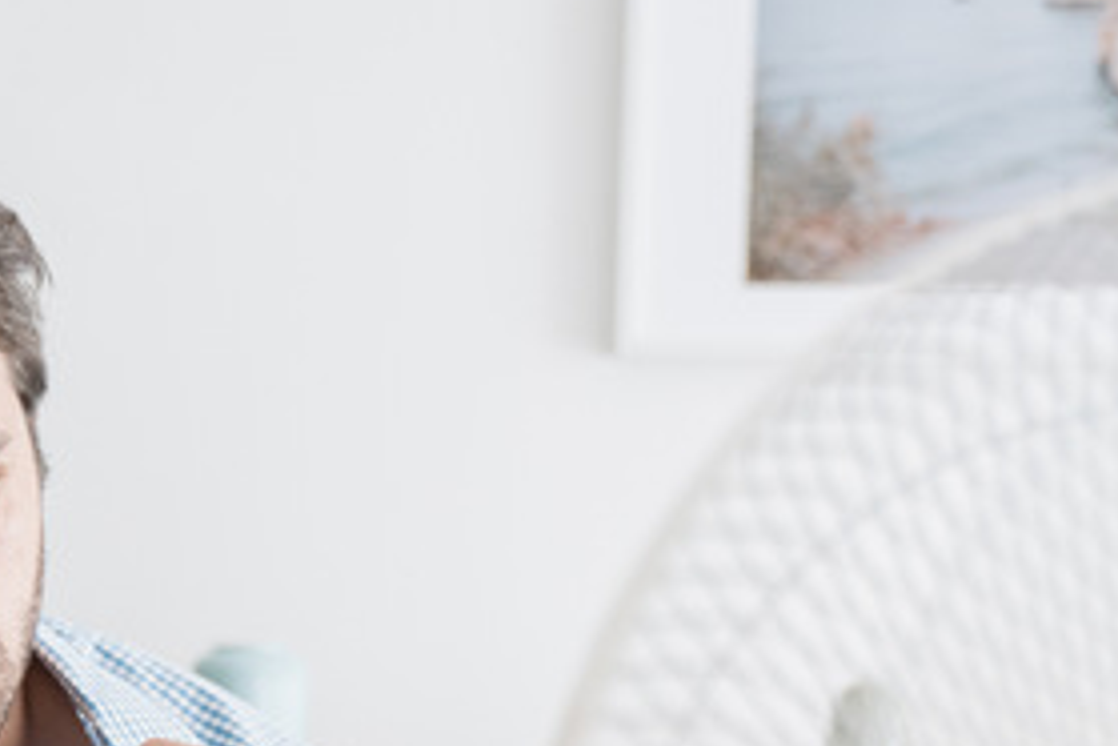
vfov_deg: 13.3
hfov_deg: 20.7
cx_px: 152
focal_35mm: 97
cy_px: 1133
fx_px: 3012
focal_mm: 31
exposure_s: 1/50
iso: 2000
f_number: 2.8
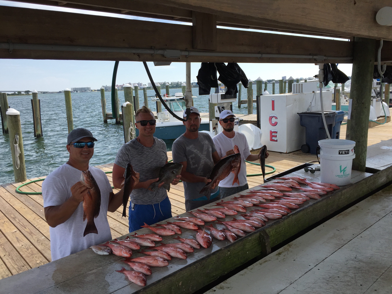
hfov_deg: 61.7
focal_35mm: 29
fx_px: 328
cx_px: 196
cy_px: 147
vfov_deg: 48.2
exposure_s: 1/1582
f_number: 2.2
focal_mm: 4.15
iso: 32
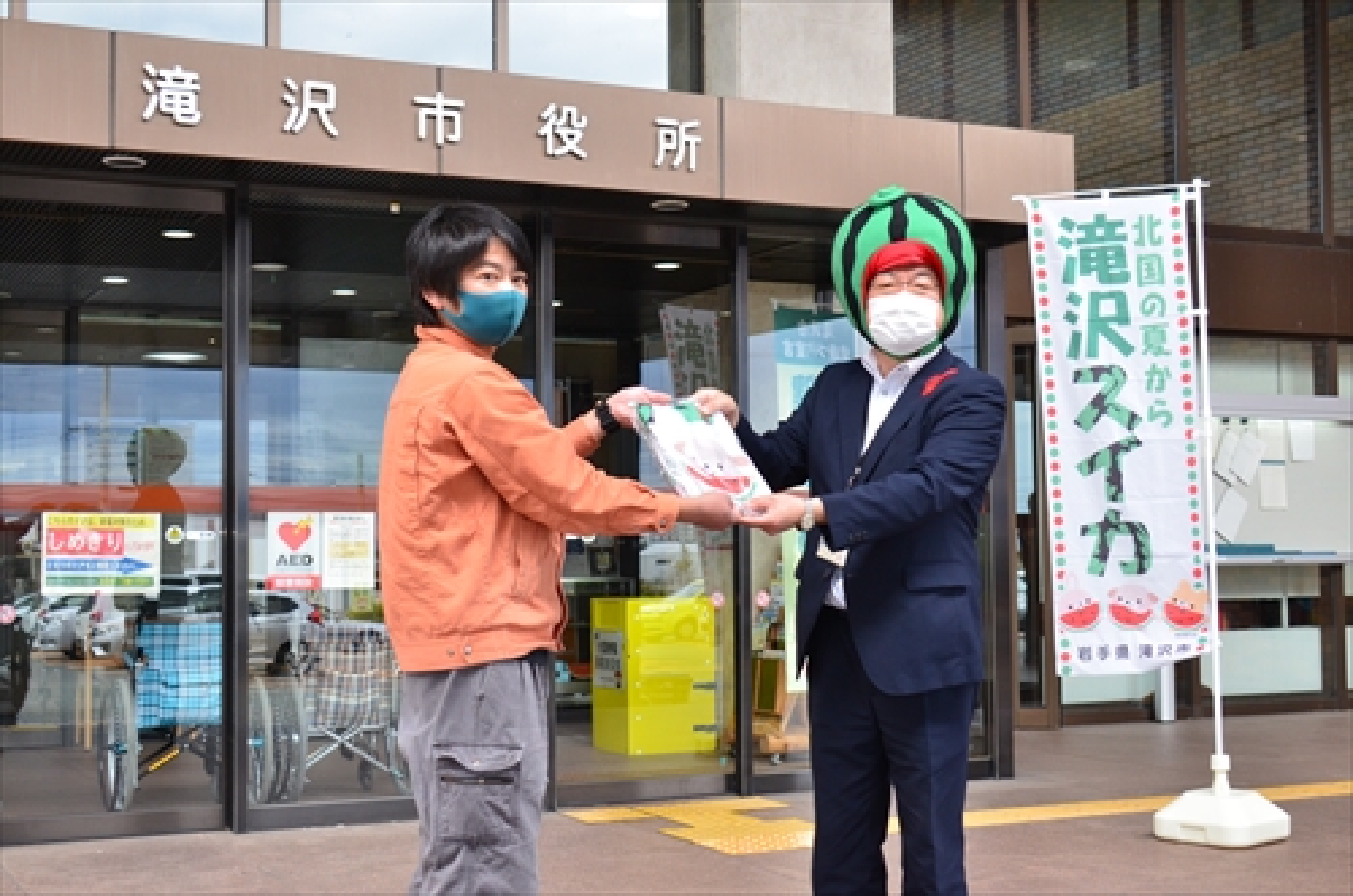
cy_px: 448
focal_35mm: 51
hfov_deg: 39.0
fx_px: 1912
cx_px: 676
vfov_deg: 26.4
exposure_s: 1/250
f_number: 5.6
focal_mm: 34
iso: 800
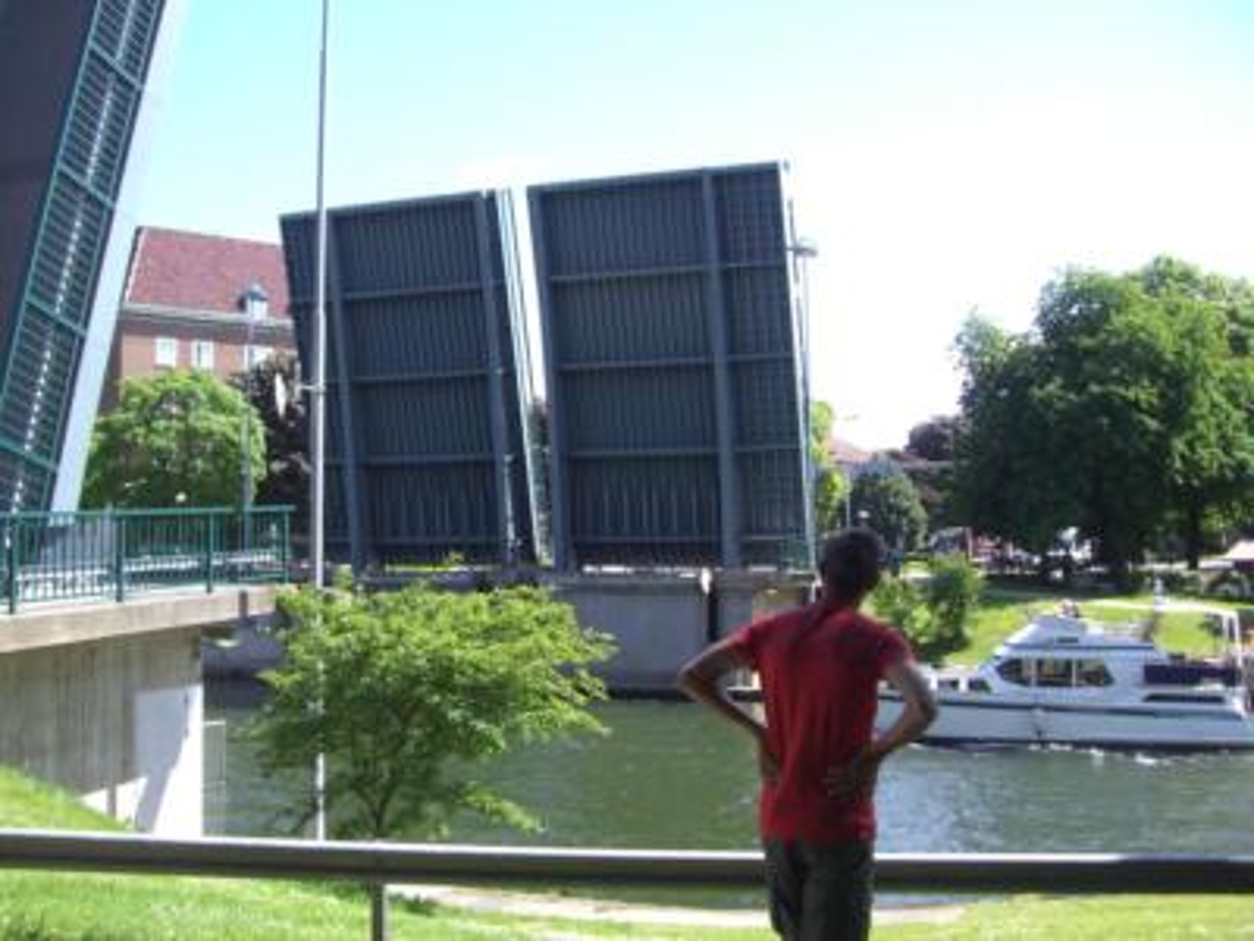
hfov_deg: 49.0
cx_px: 627
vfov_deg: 37.7
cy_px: 470
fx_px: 1377
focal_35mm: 38
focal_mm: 6.2
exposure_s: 1/400
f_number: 2.7
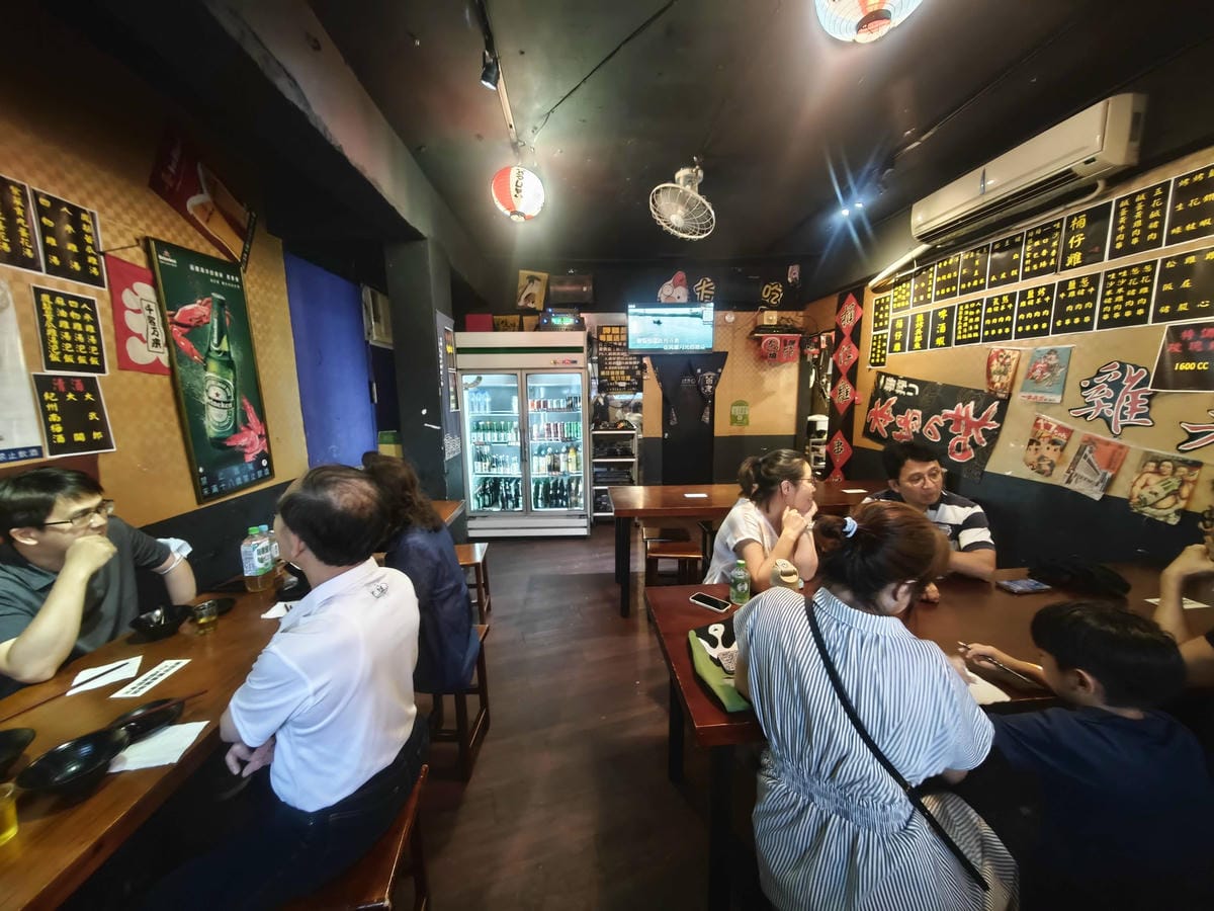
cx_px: 607
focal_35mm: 12
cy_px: 456
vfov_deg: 94.5
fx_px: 421
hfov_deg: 110.5
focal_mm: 2.03
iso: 1250
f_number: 1.8
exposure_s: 1/17.1
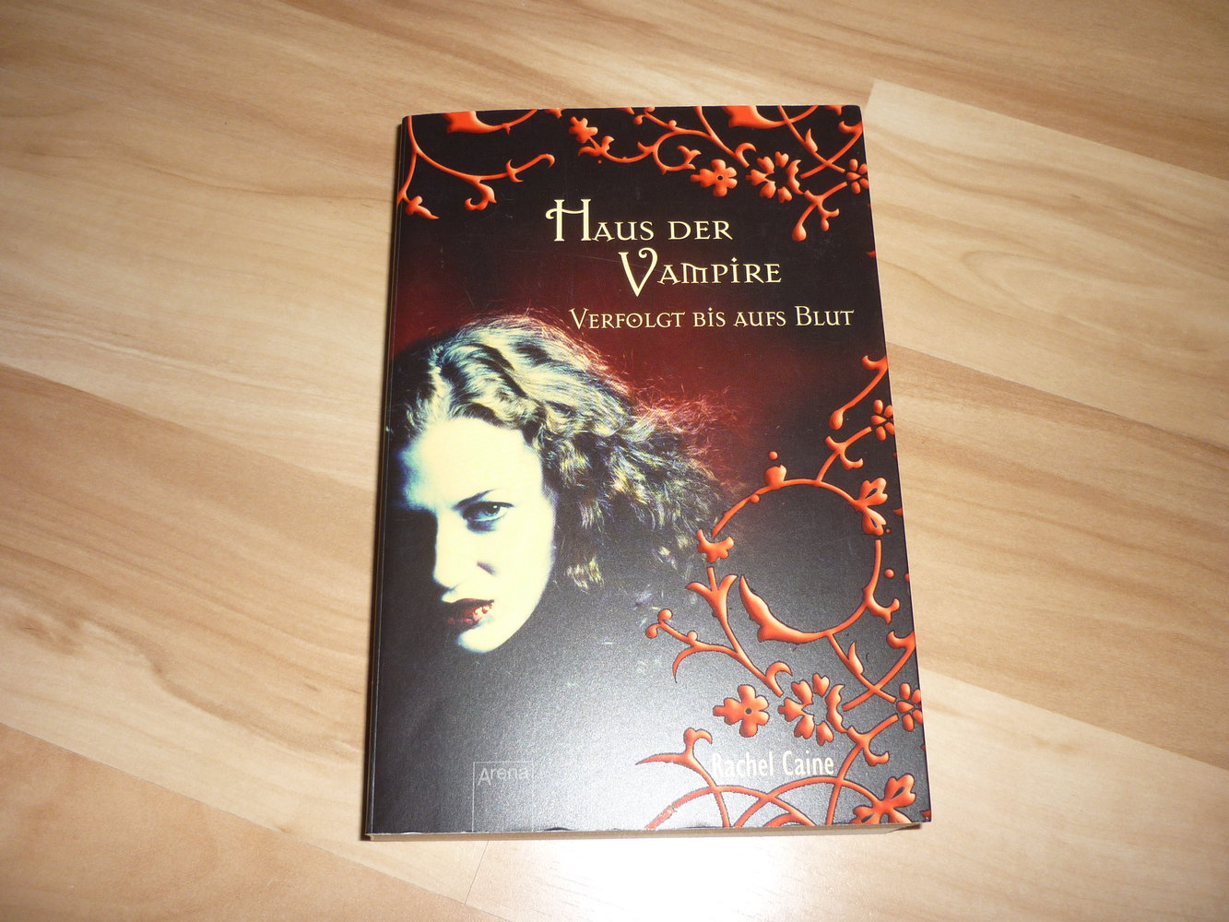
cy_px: 461
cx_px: 614
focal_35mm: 33
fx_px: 1172
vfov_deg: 43.0
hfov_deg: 55.3
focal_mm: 5.5
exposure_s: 1/30
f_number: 2.8
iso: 100
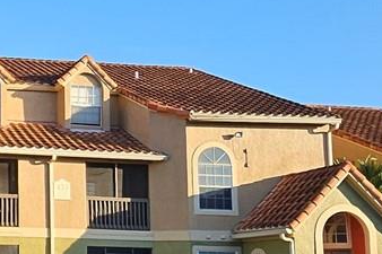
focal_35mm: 64
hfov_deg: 26.7
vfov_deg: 20.9
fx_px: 679
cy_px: 210
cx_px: -111
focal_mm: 1.74
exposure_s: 1/622
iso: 32
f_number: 2.2
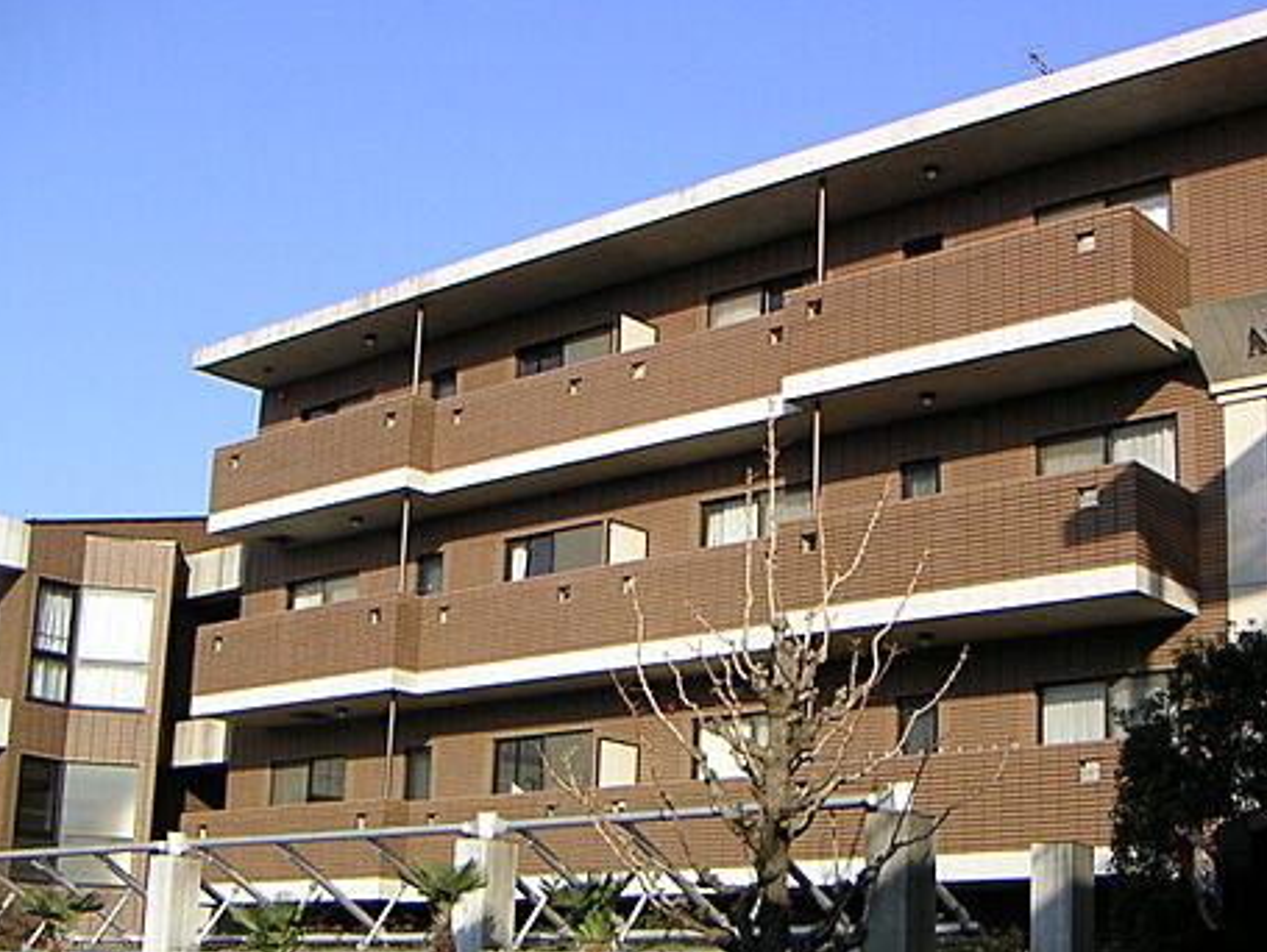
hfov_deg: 36.8
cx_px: 691
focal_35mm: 52
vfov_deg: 28.0
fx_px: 1905
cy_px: 598
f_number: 2.8
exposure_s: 1/750
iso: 64
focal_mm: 4.8
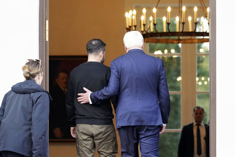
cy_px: 78
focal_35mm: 300
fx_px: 1957
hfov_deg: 6.9
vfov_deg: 4.6
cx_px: 118
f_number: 5
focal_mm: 200
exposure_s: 1/250
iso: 1600
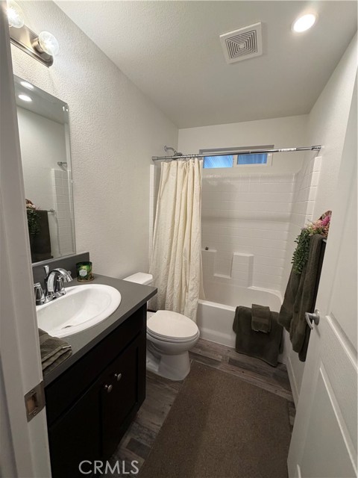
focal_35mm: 14
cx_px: 179
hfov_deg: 85.7
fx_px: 193
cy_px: 239
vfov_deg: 102.1
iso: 200
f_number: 2.2
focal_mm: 2.22
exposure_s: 1/120
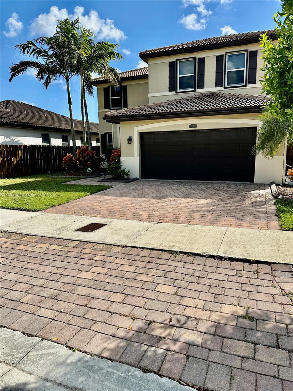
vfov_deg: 71.6
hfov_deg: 56.8
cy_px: 196
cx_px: 146
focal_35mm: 24
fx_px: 271
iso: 80
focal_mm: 6.86
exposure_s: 1/5848
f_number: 1.78
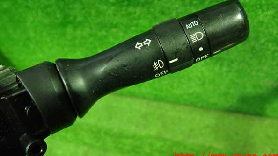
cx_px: 140
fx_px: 243
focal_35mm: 33
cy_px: 57
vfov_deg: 35.4
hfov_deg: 59.5
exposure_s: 1/25
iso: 800
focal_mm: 5.4
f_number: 2.3
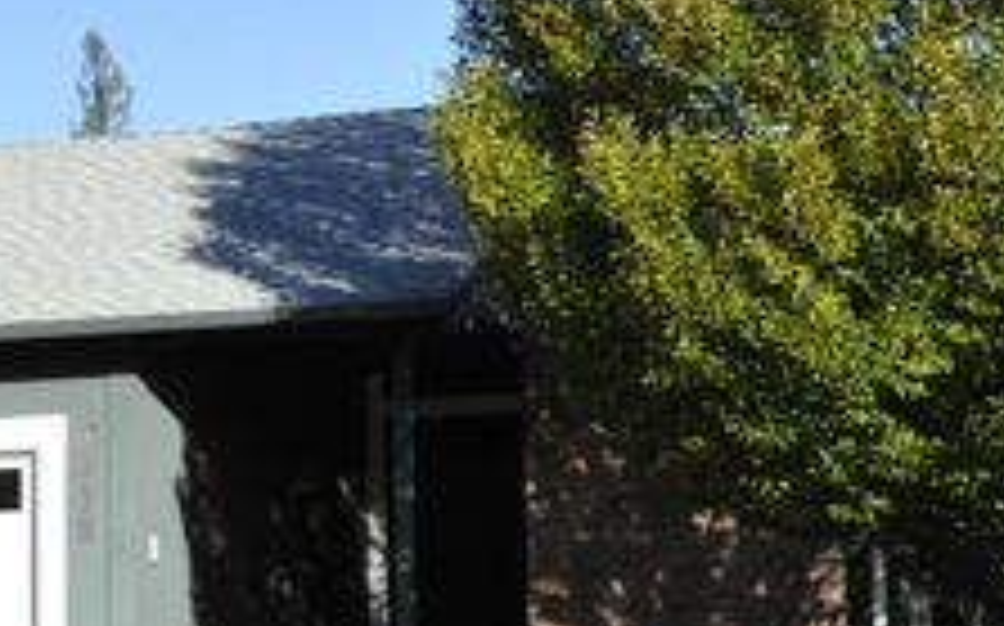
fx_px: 2871
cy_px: 290
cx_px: 347
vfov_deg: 12.4
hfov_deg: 19.8
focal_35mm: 105
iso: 8000
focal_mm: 46
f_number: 8
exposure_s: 1/8000
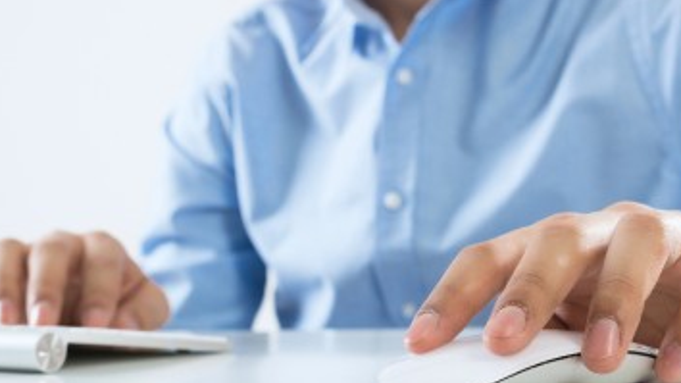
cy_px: 129
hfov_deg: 28.6
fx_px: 1336
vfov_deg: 16.3
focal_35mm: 74
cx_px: 360
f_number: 9
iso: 100
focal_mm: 50
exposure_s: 1/160
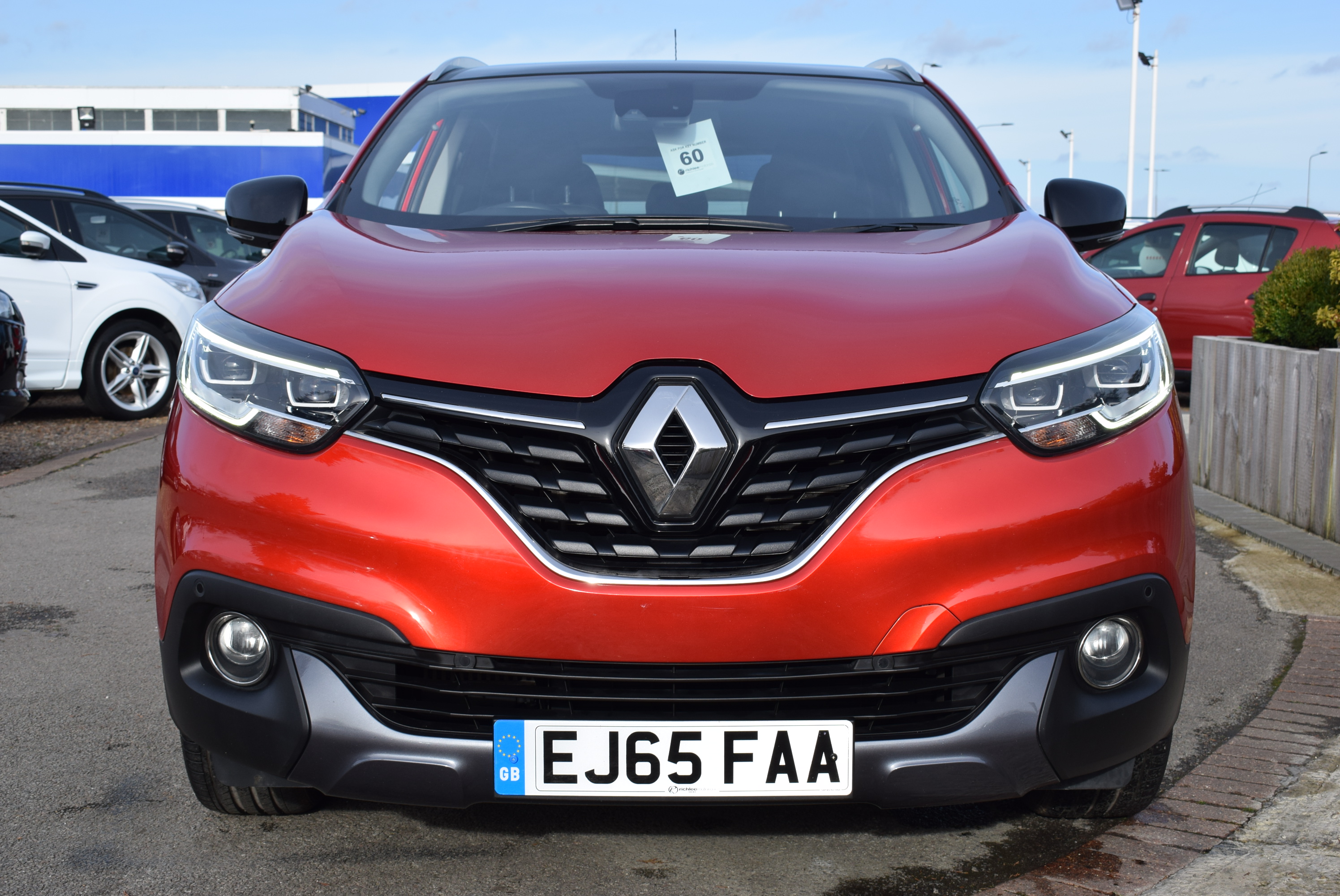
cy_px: 448
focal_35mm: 51
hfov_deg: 38.9
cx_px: 670
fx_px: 1900
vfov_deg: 26.5
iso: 200
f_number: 9
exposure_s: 1/320
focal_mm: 34
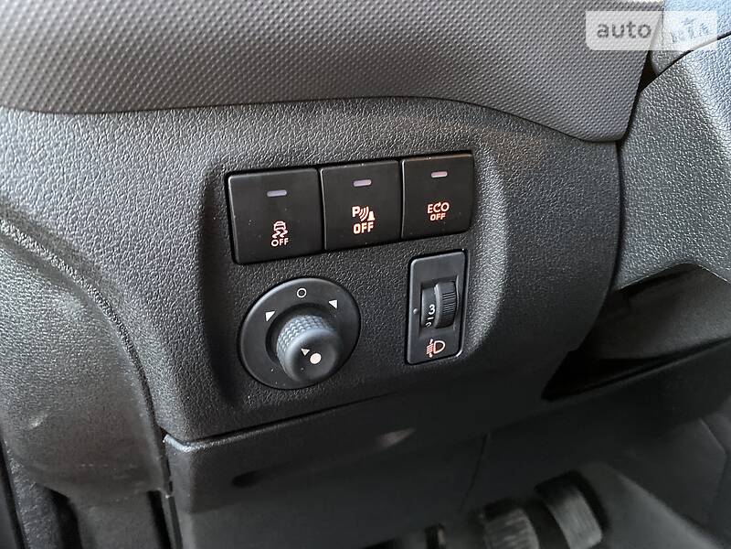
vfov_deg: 53.1
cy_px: 274
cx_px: 366
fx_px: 549
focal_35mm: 26
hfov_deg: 67.3
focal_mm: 4.2
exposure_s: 1/30
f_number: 1.8
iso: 1000
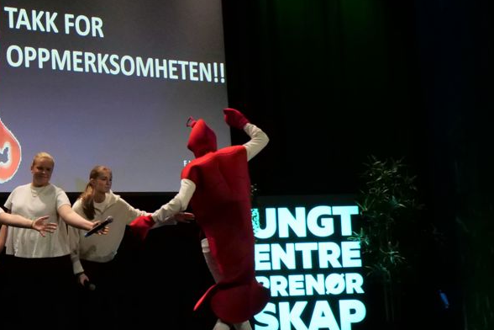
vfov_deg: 17.7
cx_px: 24
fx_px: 1057
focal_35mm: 77
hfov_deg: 25.3
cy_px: 127
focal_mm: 16
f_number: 3.2
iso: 3200
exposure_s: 1/500
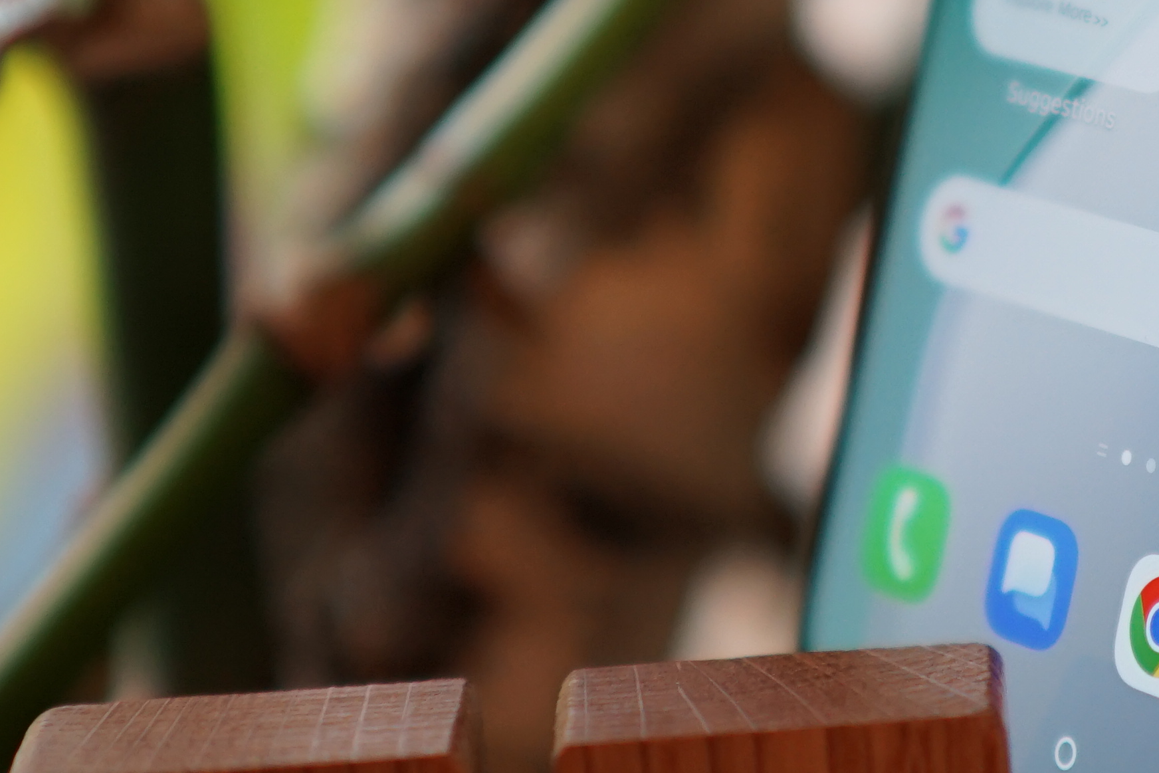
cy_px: -59
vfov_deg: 7.9
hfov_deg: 11.8
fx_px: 5537
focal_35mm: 172
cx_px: 1165
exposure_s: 1/160
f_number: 4
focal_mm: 50
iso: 500
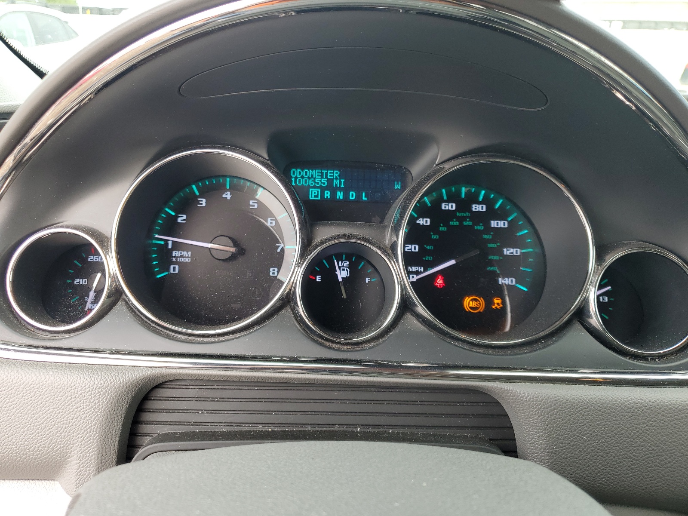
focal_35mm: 26
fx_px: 517
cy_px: 258
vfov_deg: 53.1
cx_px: 344
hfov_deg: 67.3
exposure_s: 1/132
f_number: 1.5
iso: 50
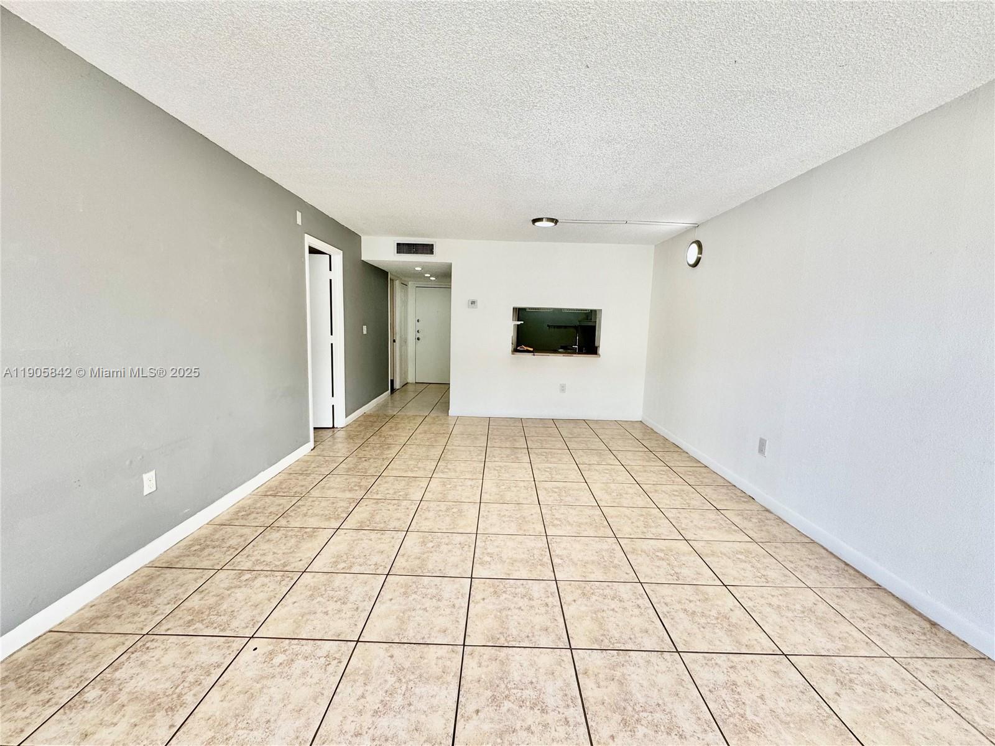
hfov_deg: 102.1
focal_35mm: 14
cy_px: 373
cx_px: 498
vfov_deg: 85.7
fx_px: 402
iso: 40
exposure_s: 1/244
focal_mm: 2.22
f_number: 2.2
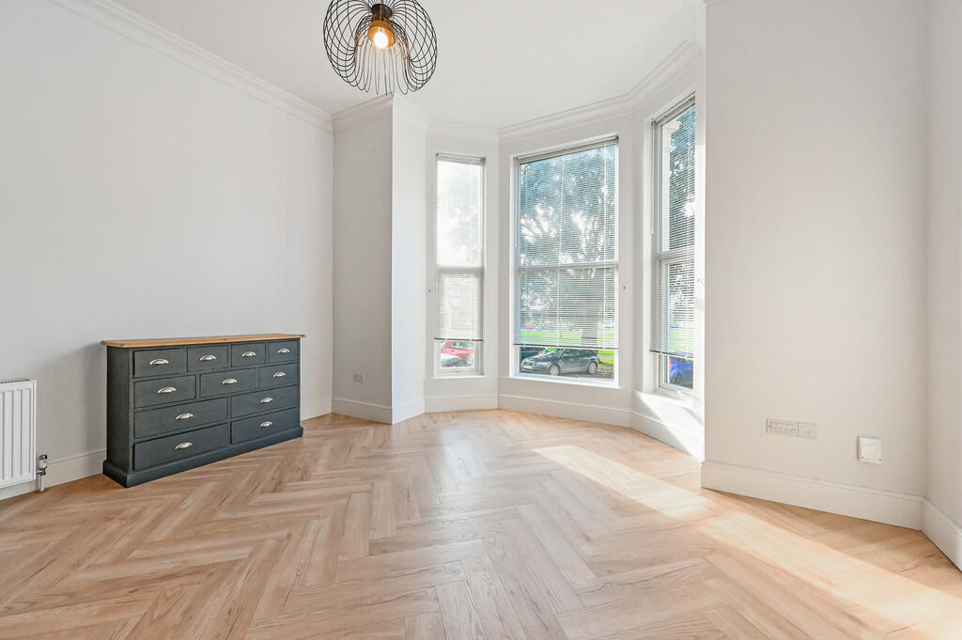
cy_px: 320
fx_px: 374
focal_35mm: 14
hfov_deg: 104.3
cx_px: 481
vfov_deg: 81.1
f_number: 9
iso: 400
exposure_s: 1/30
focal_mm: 14
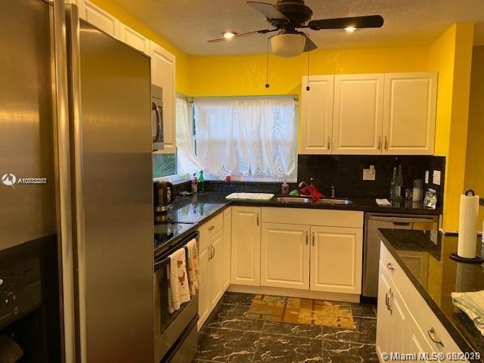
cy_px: 182
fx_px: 364
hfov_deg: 67.3
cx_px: 242
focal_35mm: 26
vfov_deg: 53.1
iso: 200
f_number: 1.8
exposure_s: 1/60
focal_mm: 4.25
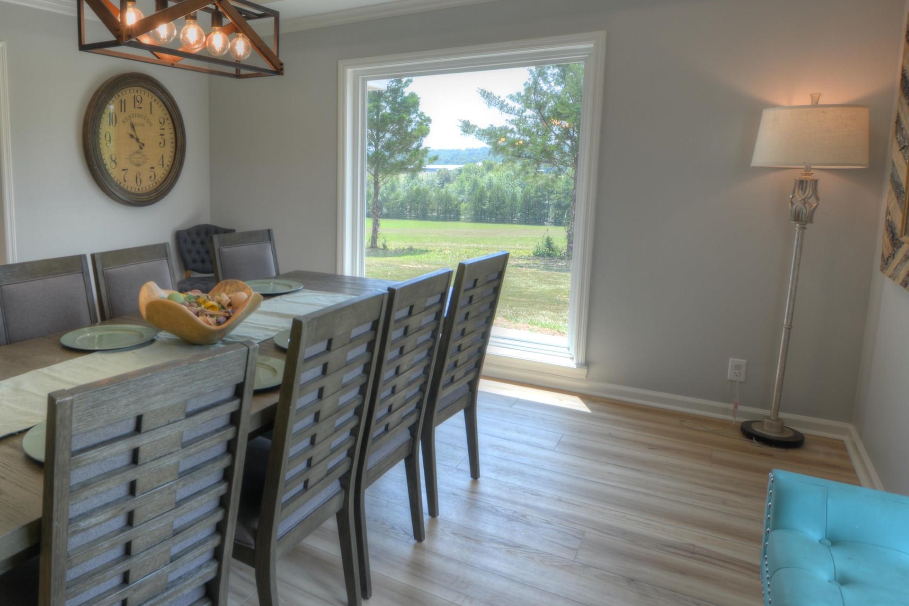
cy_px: 262
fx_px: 606
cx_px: 256
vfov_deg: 52.9
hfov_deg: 70.1
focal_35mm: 24
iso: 100
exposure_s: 1/25
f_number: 7.1
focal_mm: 10
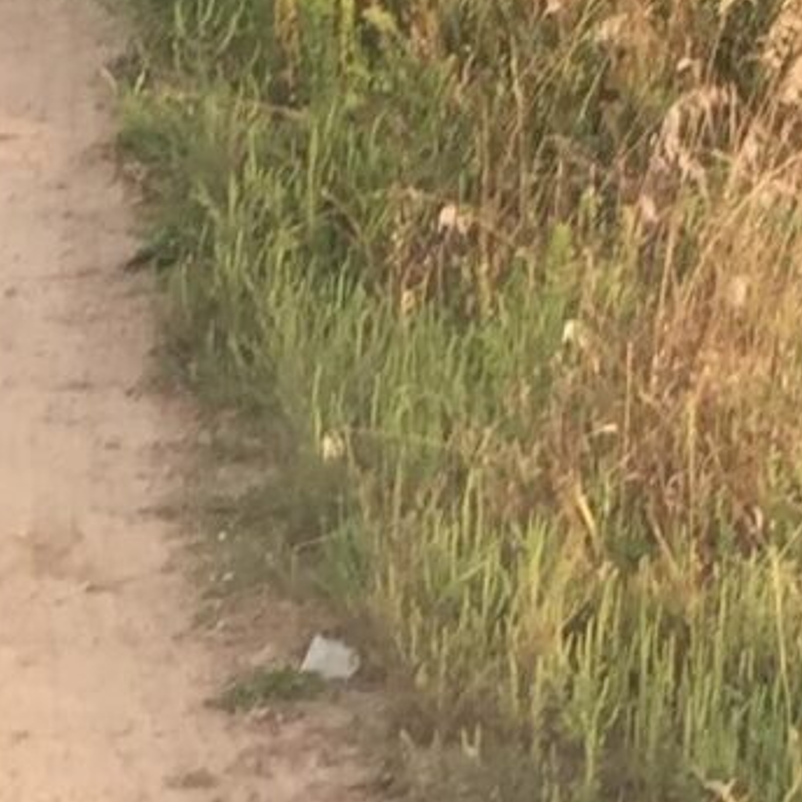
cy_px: 581
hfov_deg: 9.0
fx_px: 5007
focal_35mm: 191
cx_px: -287
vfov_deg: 9.1
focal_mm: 4.15
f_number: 2.2
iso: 32
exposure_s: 1/332
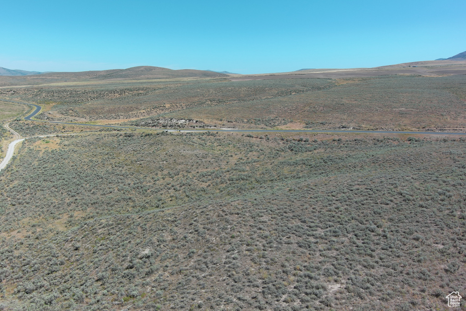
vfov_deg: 45.0
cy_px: 156
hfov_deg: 63.7
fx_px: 375
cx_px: 233
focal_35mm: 29
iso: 101
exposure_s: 1/1462
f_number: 2.8
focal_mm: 10.57
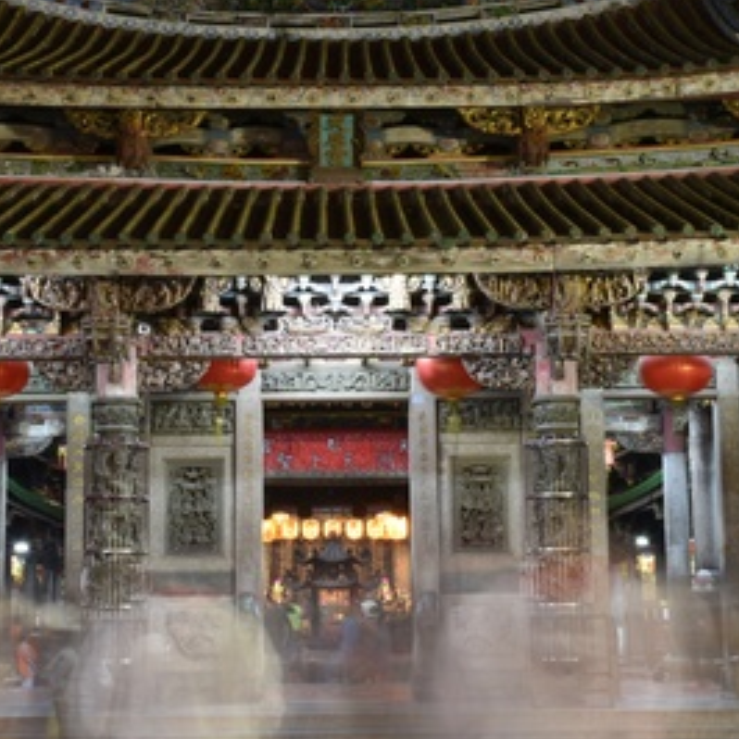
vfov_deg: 25.0
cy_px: 333
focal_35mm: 69
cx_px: 336
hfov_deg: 25.0
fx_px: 1667
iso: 100
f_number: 22
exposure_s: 30
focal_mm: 32
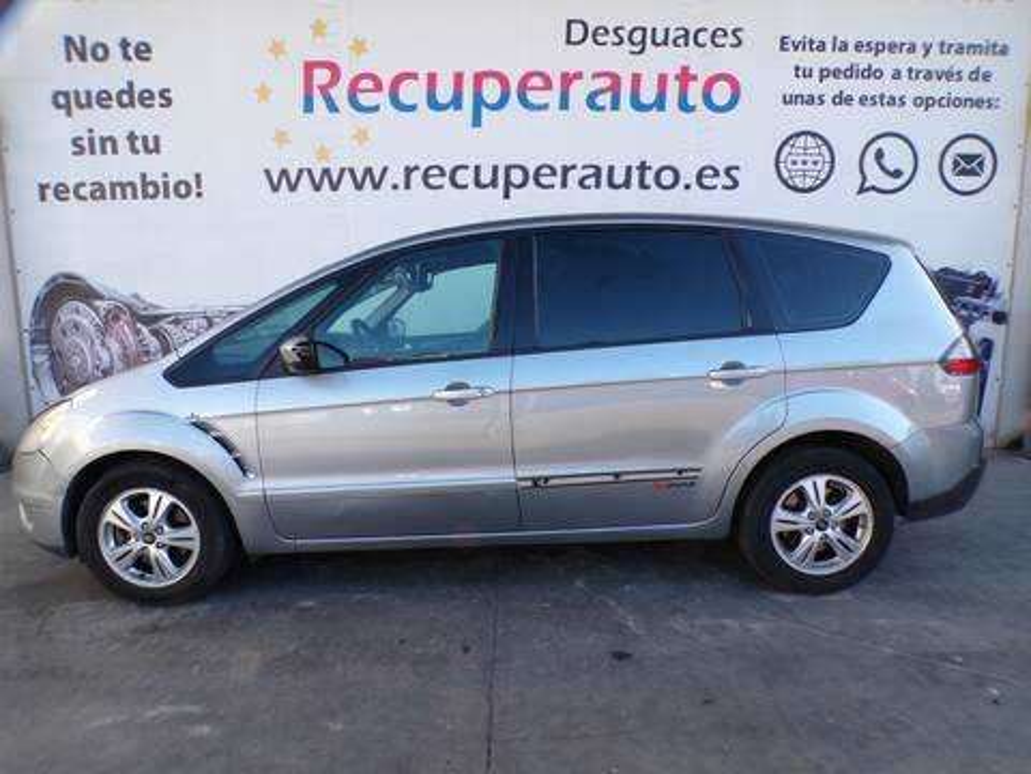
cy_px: 387
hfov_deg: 71.6
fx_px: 715
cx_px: 516
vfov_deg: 56.8
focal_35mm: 24
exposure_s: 1/110
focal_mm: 4.3
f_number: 4.4
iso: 100
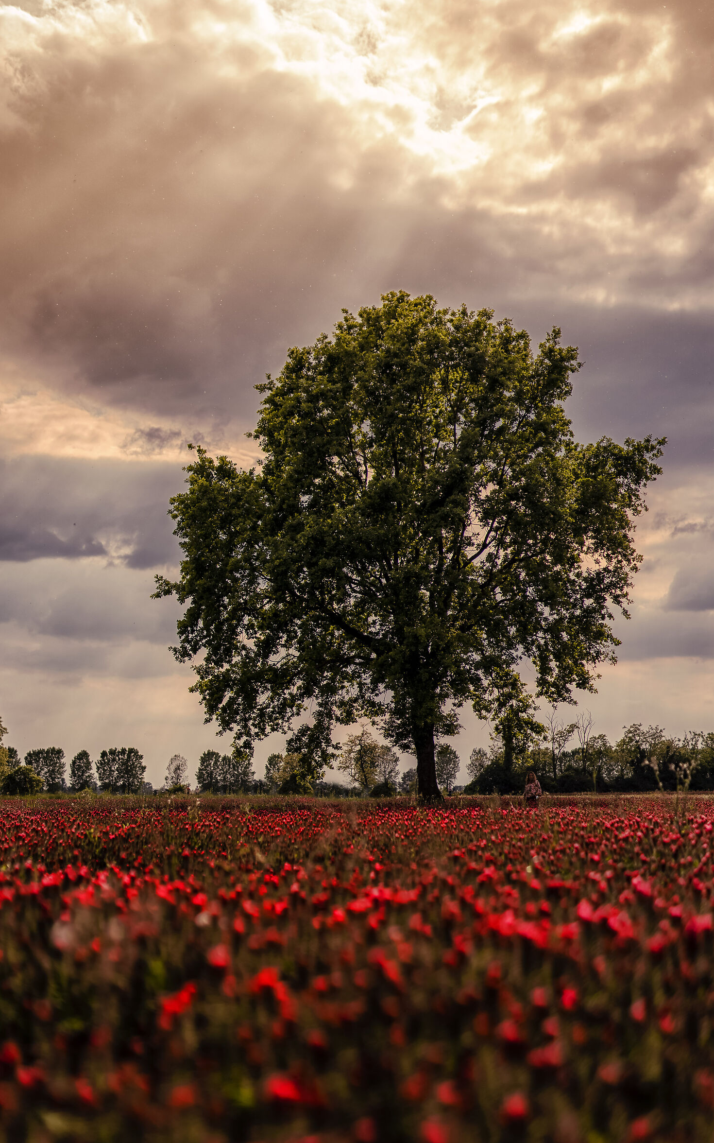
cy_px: 574
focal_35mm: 52
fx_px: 1619
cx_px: 365
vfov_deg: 38.9
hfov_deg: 24.9
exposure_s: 1/8000
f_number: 1.8
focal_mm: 50
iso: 50
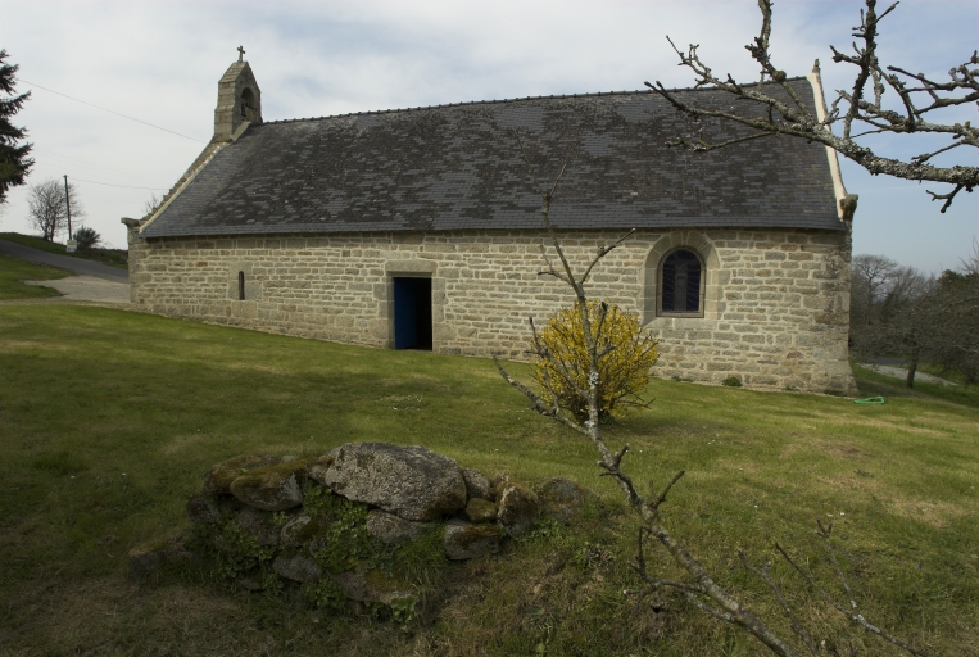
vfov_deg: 59.7
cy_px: 328
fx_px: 572
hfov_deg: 81.1
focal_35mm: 21
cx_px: 490
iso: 100
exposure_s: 1/125
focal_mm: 14
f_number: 11
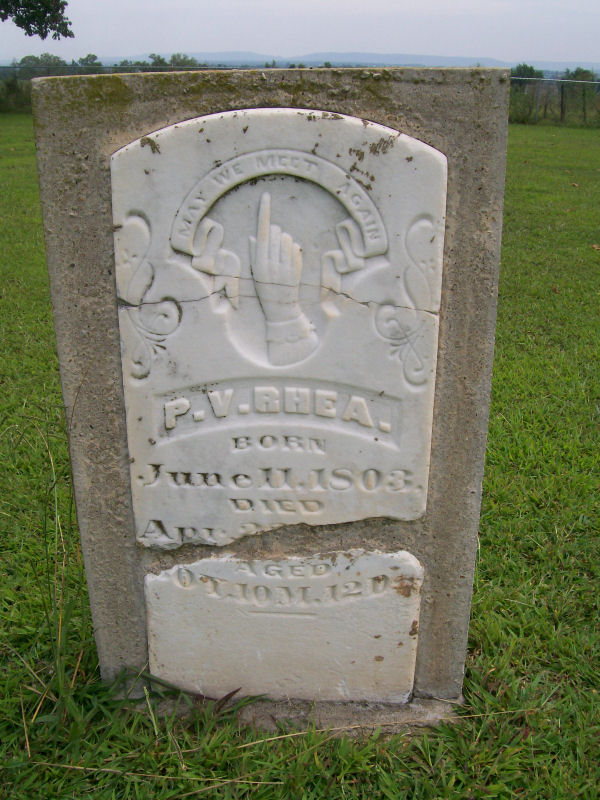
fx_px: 832
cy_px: 400
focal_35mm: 36
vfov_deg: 51.4
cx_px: 300
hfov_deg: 39.7
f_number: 4.8
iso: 80
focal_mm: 6
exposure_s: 1/706
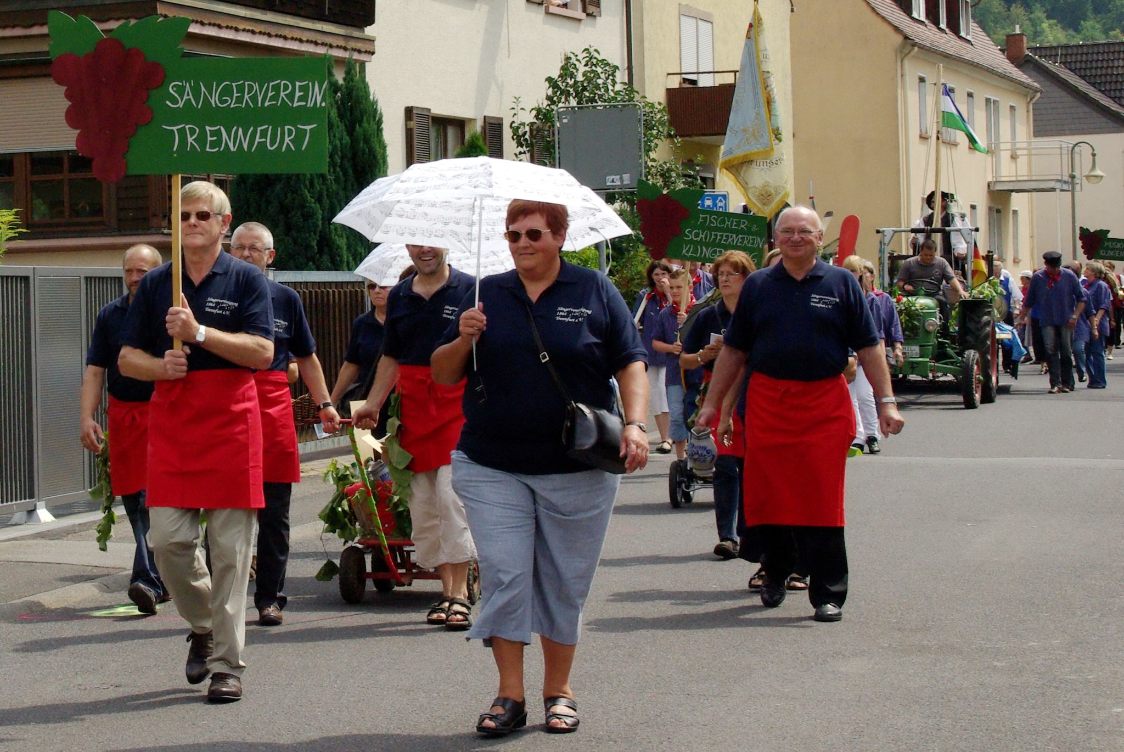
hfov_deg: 33.4
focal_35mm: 60
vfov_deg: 22.7
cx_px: 562
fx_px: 1875
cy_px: 376
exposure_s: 1/1000
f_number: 8
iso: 400
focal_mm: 40
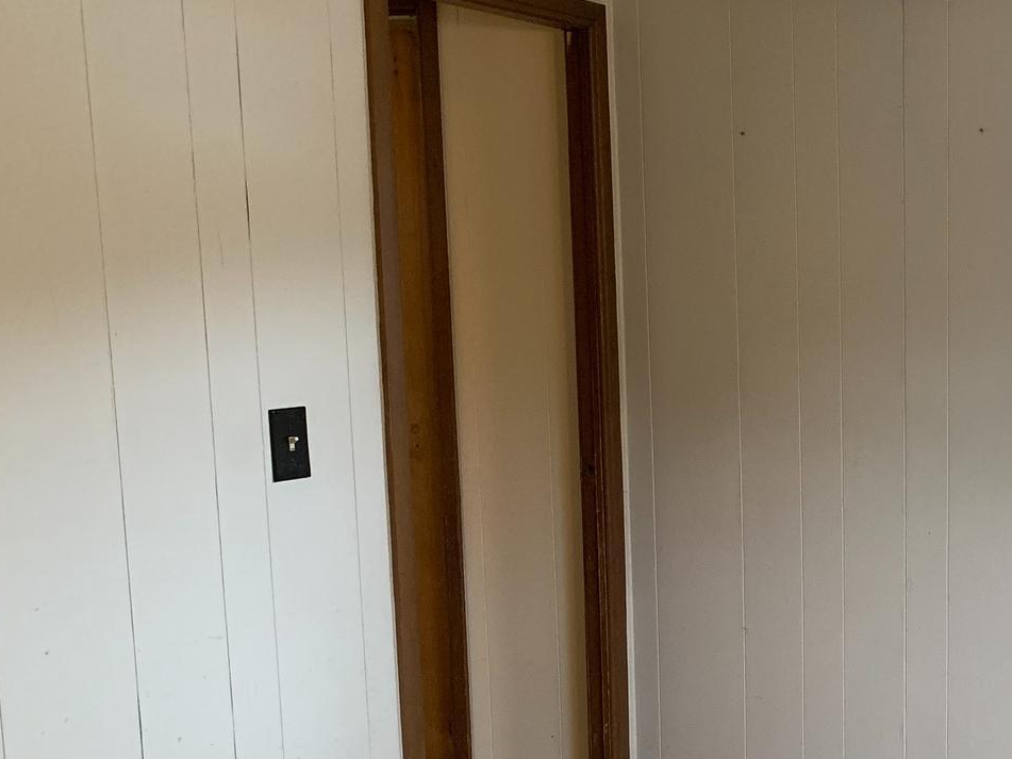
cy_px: 561
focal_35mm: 56
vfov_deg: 25.8
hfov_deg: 31.2
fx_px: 1637
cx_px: 1062
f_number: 1.8
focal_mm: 4.25
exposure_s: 1/60
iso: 250
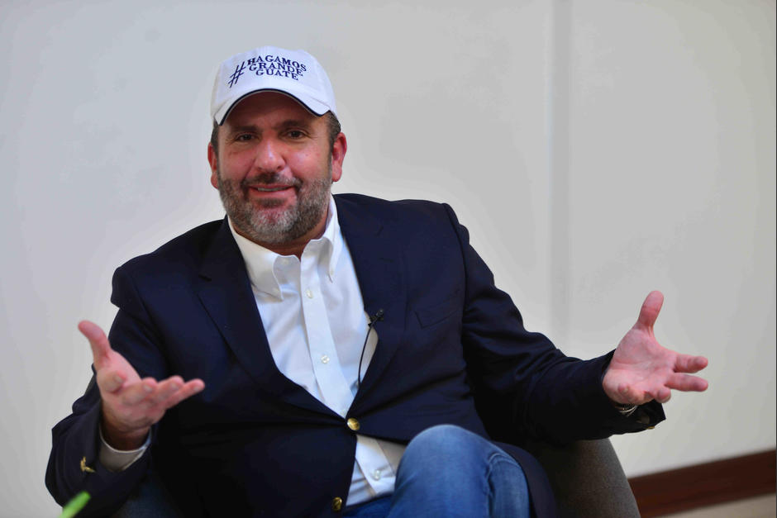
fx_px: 2418
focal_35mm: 112
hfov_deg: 18.3
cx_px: 388
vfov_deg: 12.2
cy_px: 259
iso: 280
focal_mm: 112
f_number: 2.8
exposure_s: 1/125
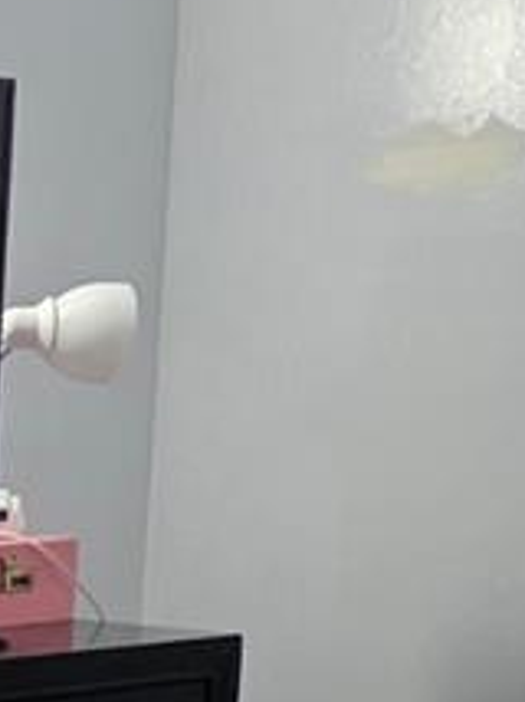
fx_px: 2614
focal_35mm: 129
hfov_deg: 9.5
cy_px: 866
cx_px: -922
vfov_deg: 14.7
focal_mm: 6.3
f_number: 1.7
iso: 1000
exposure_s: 1/120
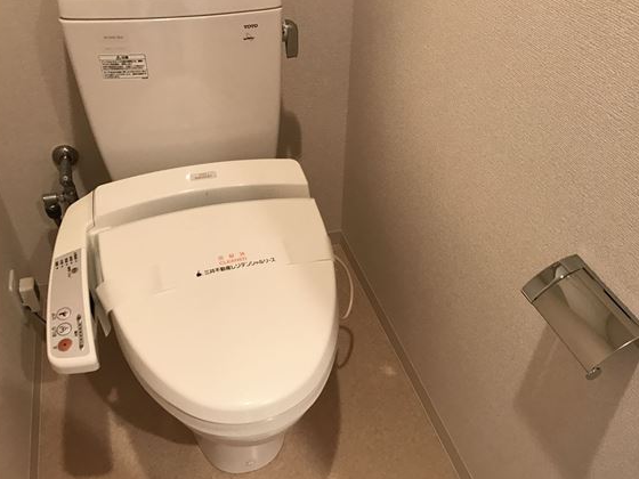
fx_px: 591
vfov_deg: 44.1
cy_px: 252
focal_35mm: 32
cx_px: 349
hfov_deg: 56.7
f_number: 1.8
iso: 50
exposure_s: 1/17
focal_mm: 3.99
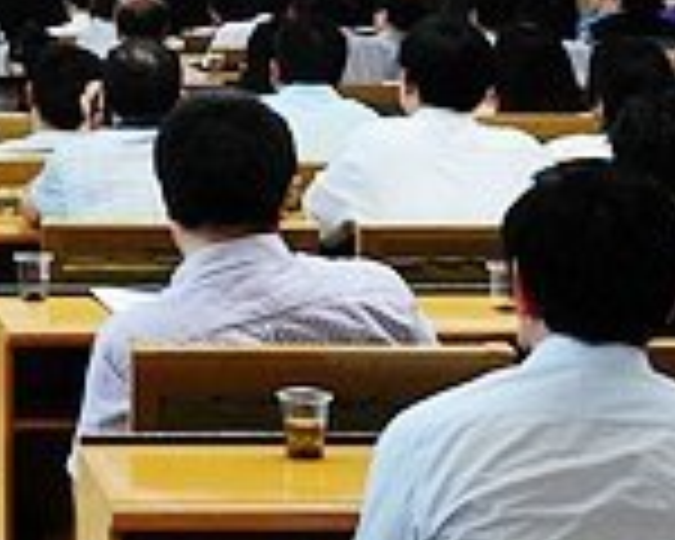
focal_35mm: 120
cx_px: -266
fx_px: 2397
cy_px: -74
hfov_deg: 15.1
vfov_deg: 12.6
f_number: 5.6
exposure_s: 1/30
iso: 1250
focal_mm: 32
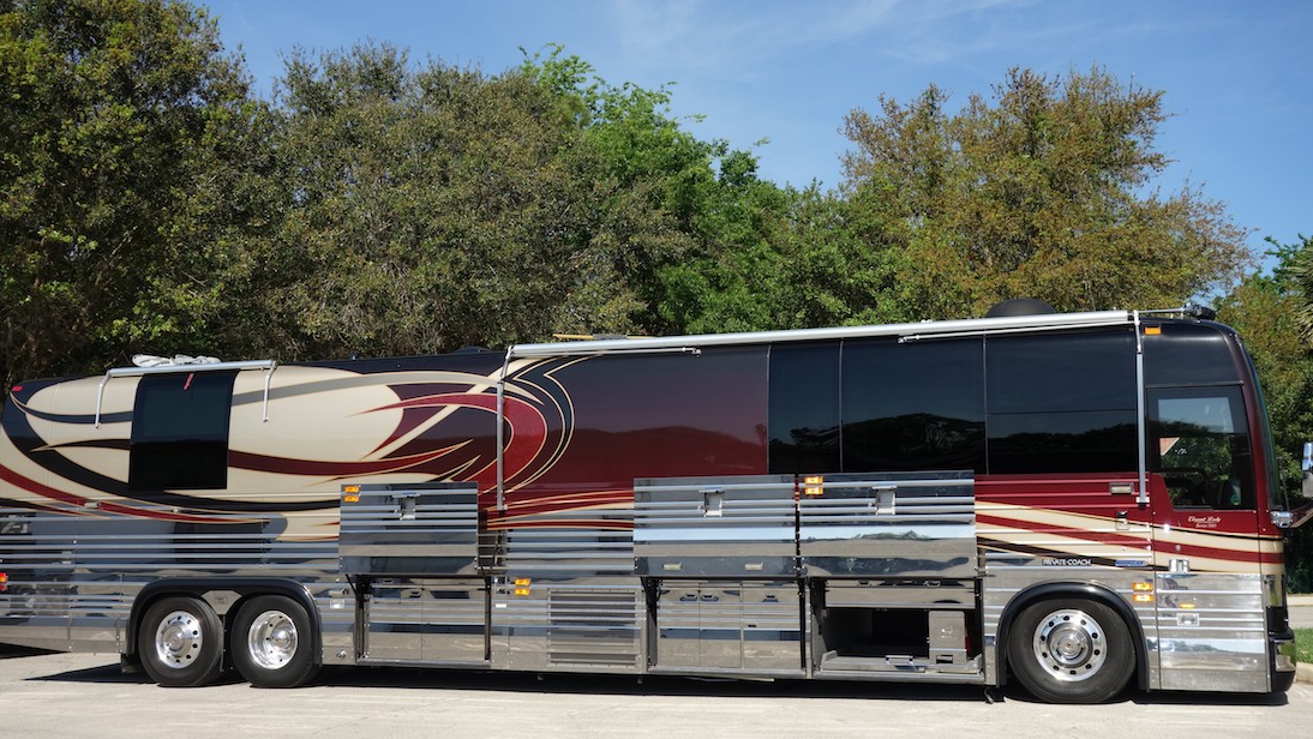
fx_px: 1393
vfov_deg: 29.7
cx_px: 656
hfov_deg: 50.5
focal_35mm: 40
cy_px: 358
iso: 125
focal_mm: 14.07
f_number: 5.6
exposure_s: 1/500
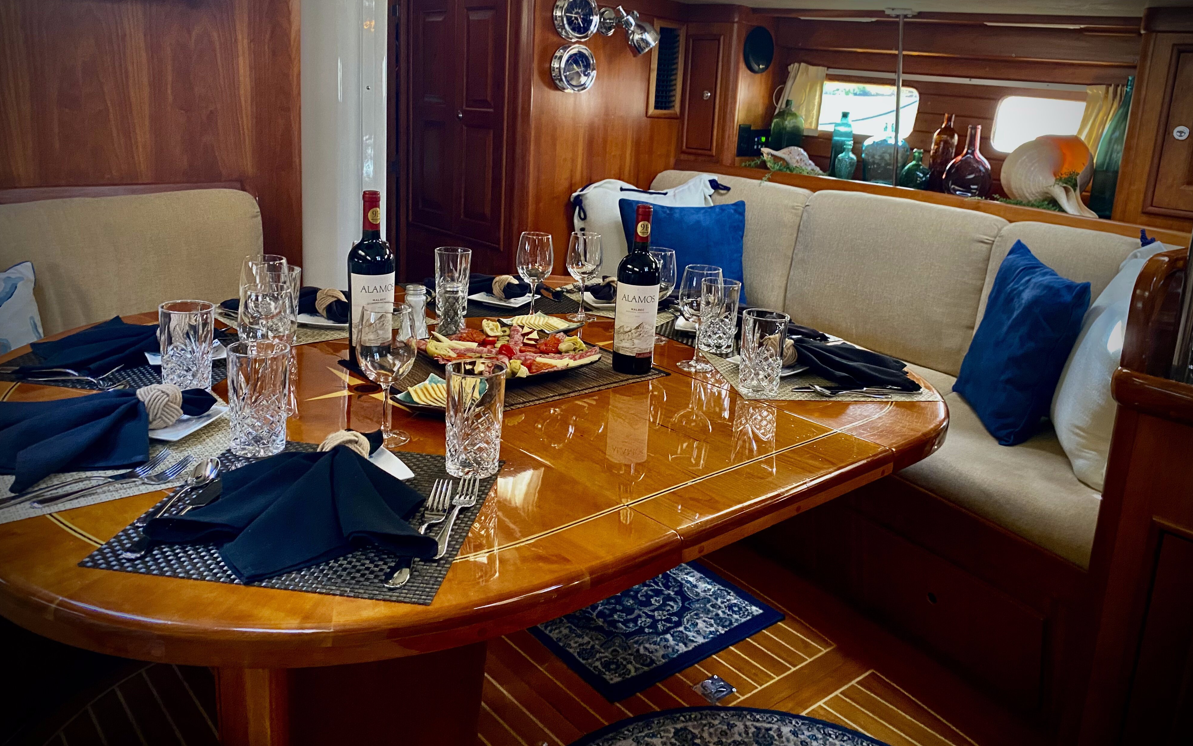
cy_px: 297
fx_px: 910
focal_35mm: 28
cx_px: 604
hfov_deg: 66.5
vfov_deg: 44.3
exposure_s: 1/40
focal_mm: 4.25
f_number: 1.8
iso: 500
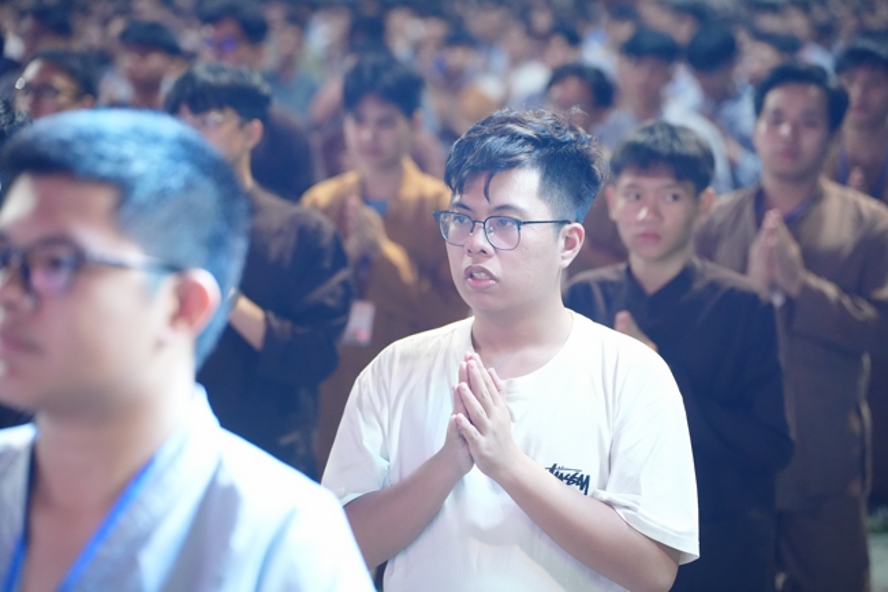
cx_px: 444
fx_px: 2367
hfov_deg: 21.2
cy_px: 296
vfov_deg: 14.2
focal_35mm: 96
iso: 6400
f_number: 2.8
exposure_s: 1/100
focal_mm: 96
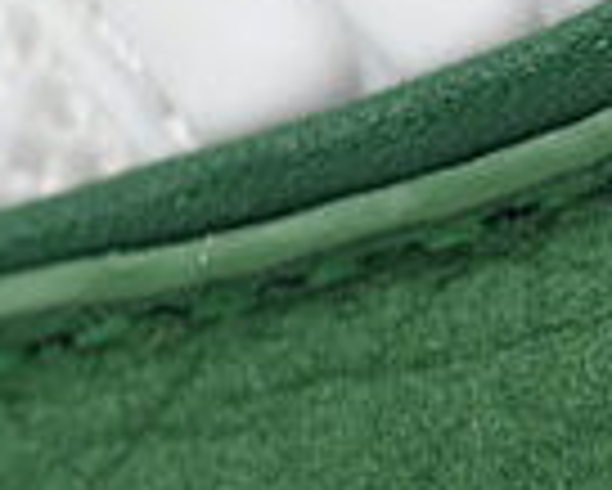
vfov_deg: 2.0
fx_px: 14138
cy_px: 472
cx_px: 1818
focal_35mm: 780
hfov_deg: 2.5
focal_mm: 105
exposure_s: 1/100
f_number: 10
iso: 400
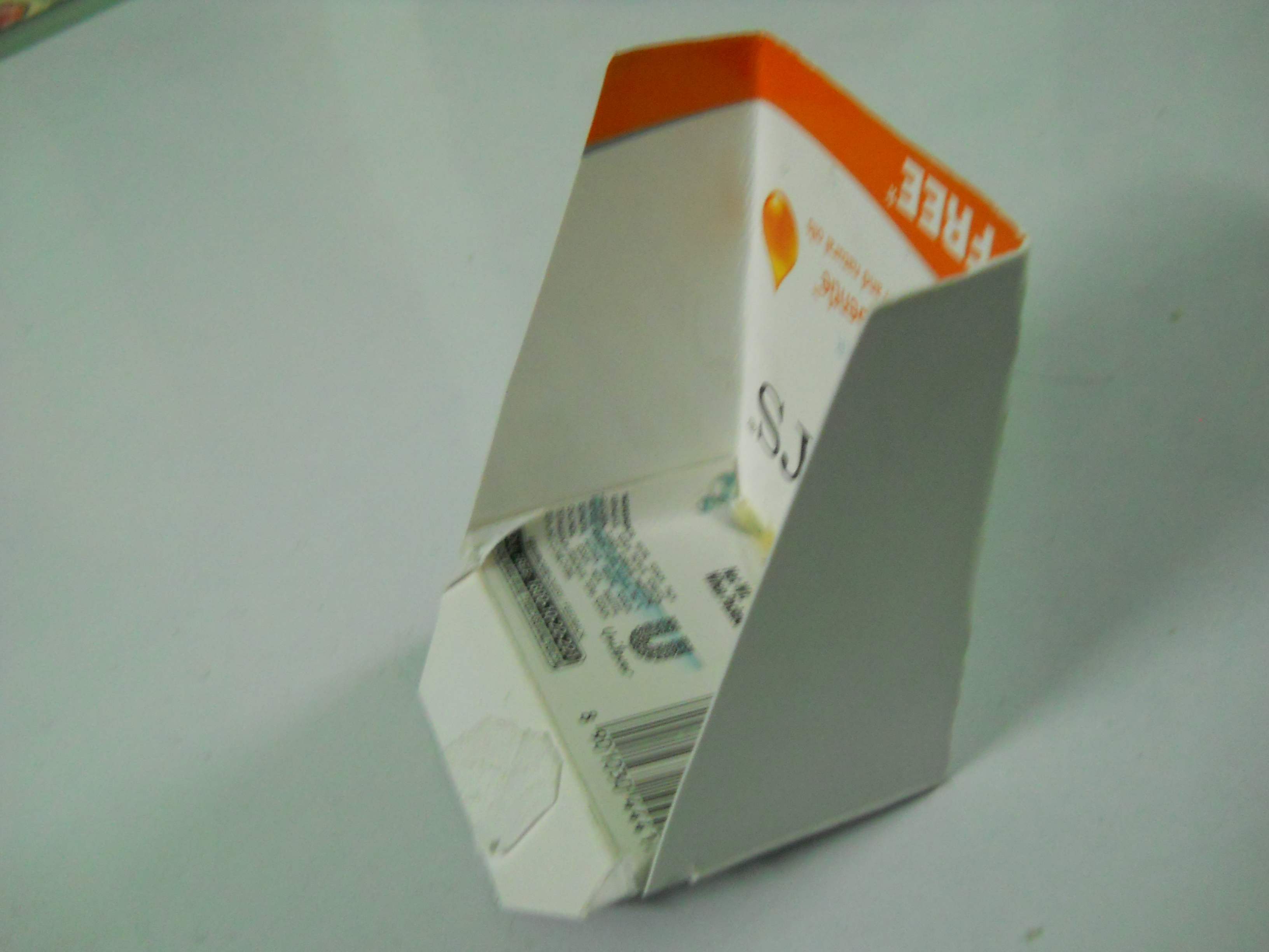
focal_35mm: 41
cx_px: 634
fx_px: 1503
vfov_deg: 35.1
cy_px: 476
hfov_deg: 45.8
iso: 400
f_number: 3.1
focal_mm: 6.72
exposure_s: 1/10
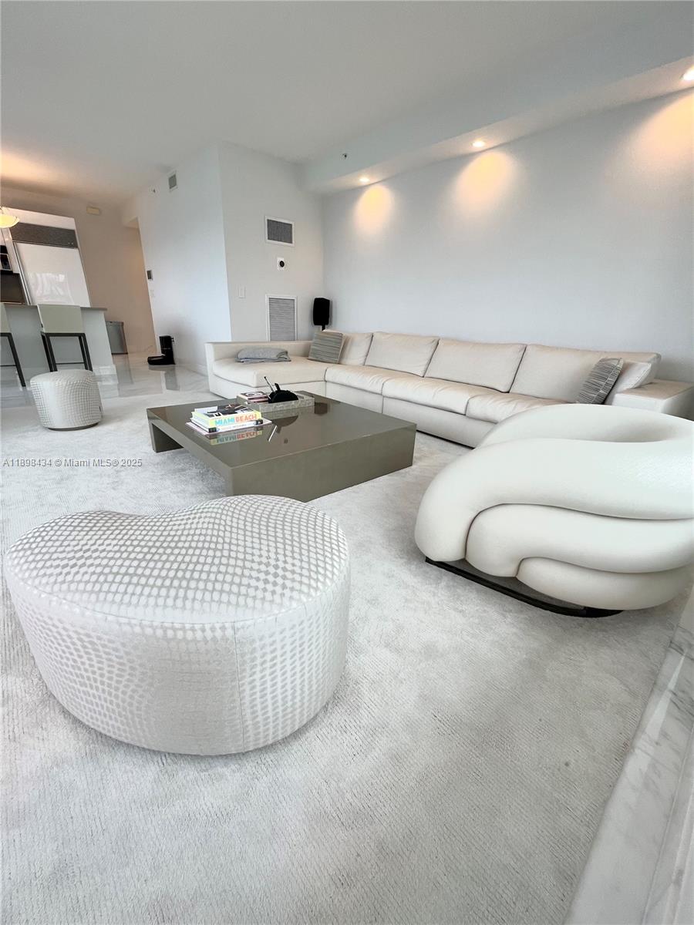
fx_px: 348
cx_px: 347
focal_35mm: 13
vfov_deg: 106.2
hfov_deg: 89.9
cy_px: 462
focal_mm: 1.57
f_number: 1.8
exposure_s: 1/120
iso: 50
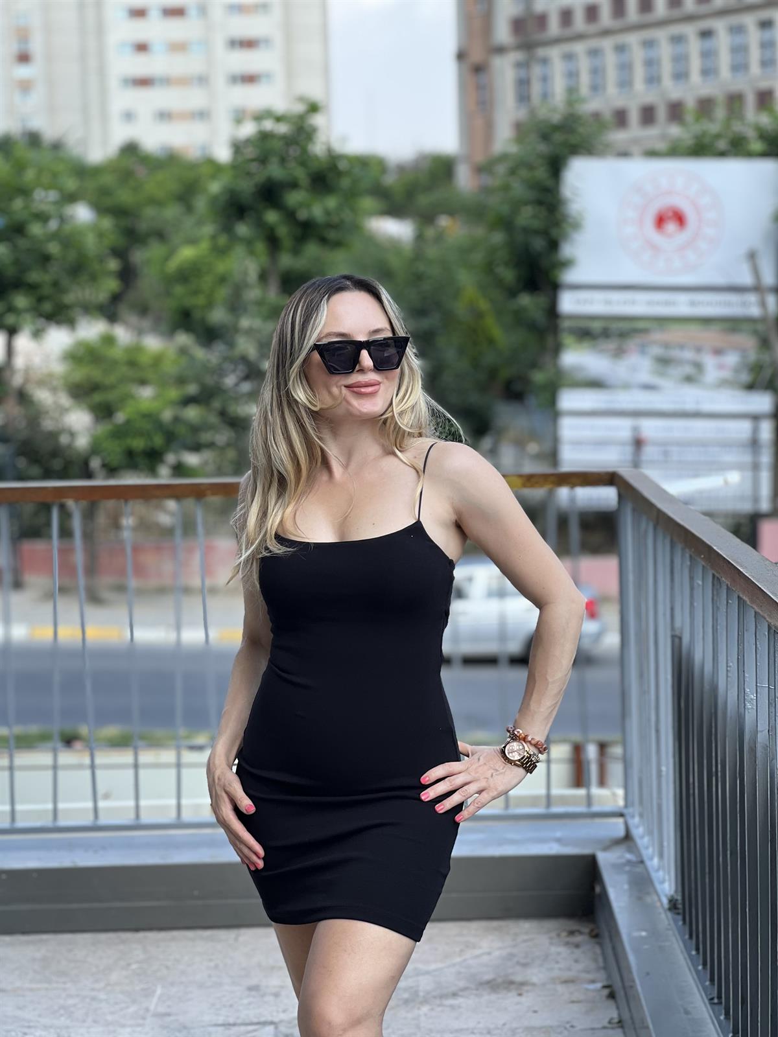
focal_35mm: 77
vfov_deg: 25.3
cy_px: 518
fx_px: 2307
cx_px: 389
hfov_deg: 19.1
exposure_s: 1/142
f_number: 2.8
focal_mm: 9
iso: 25
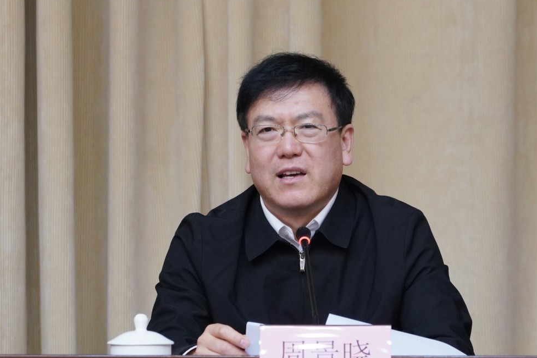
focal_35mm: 129
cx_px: 311
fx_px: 1924
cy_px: 213
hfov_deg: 15.9
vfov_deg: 10.6
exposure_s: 1/100
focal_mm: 105
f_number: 4
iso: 1250
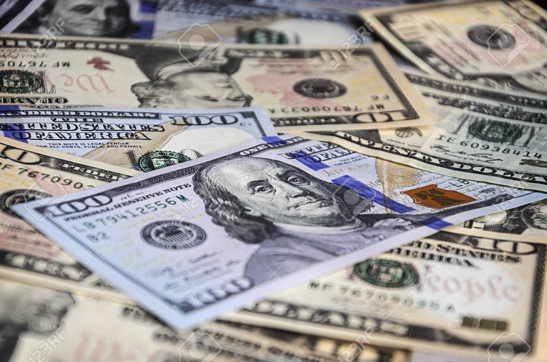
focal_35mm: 128
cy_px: 181
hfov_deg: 16.1
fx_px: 1933
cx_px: 274
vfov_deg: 10.7
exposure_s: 1/100
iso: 100
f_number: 5.6
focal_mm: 85
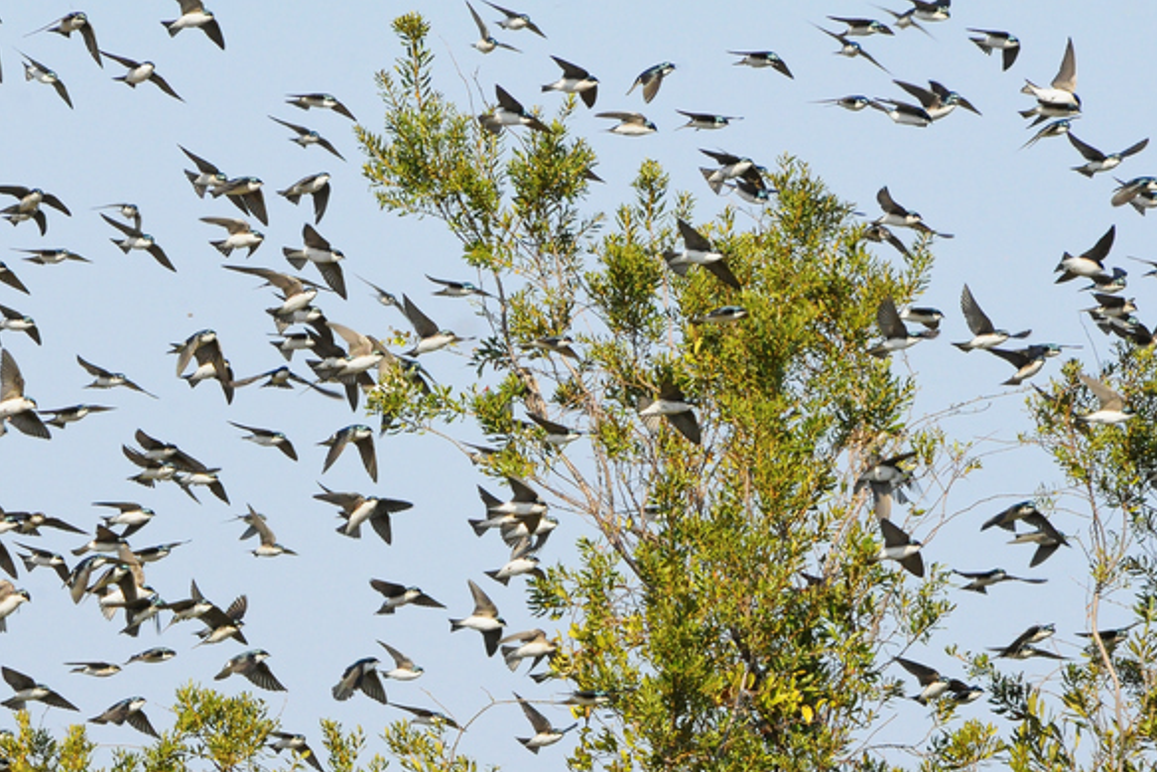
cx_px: 607
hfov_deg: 2.8
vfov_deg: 1.8
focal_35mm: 745
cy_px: 477
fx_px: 23948
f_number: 16
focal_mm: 400
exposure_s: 1/800
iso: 1600
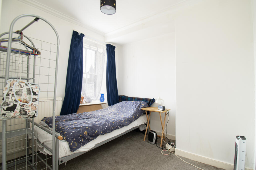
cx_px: 128
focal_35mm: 15
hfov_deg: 100.4
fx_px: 107
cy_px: 85
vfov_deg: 77.3
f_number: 9
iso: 320
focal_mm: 10
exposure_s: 1/10
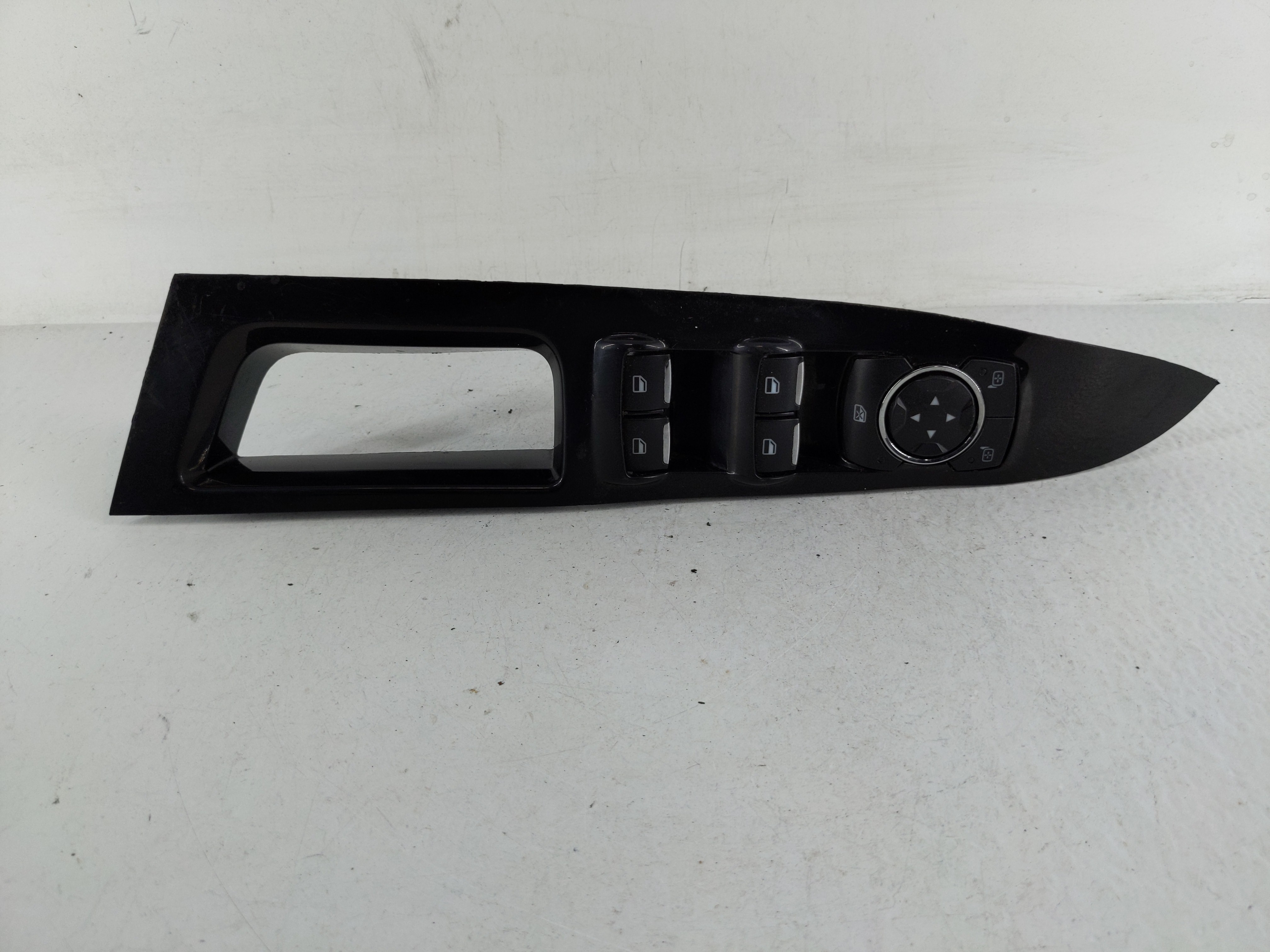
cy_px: 476
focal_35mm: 25
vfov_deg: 54.9
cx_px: 635
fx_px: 917
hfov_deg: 69.4
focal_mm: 4.38
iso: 59
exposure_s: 1/125
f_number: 1.73
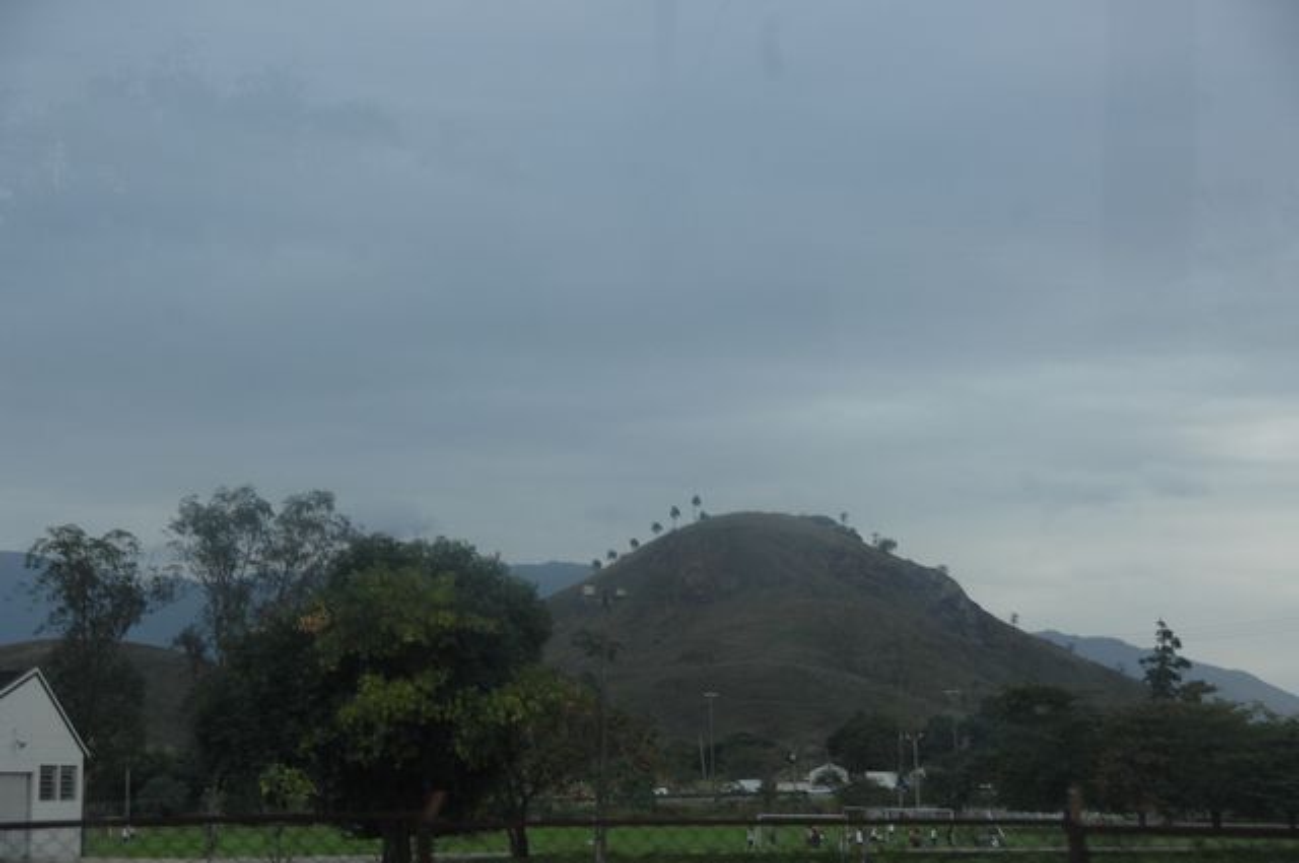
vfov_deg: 16.5
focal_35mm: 82
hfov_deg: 24.6
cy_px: 432
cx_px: 650
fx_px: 2973
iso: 640
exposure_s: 1/400
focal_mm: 55
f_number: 6
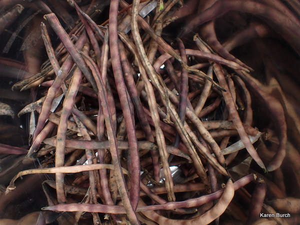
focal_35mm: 30
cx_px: 150
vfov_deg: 46.8
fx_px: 260
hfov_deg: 60.0
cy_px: 112
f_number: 3.2
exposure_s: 1/320
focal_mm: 5.4
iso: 100
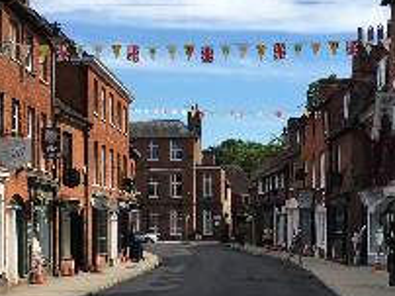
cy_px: 297
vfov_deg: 17.5
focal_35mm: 82
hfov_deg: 23.9
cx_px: 209
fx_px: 935
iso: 25
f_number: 2.2
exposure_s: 1/1241
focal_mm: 4.15
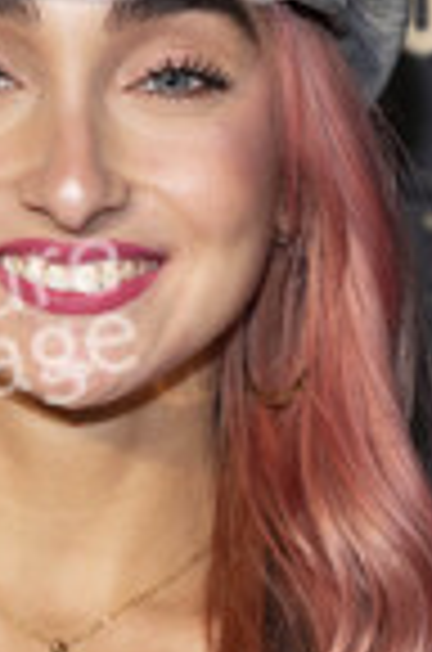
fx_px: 5498
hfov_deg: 4.5
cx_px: 36
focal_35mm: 304
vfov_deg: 6.8
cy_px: 571
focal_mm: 110
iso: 800
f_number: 5.6
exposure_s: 1/200
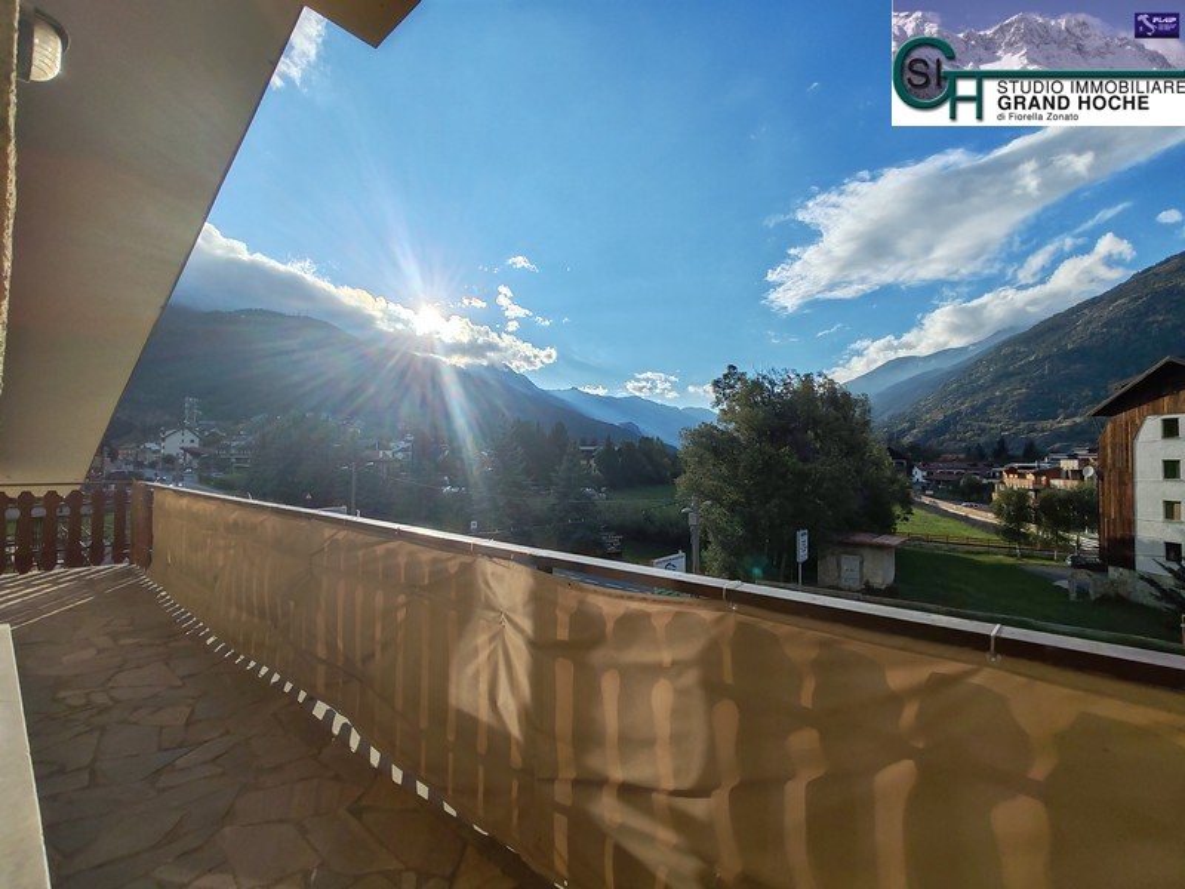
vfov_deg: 78.1
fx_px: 548
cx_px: 592
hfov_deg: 94.5
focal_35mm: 16
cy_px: 444
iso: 50
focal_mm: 1.96
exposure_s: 1/2100
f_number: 2.2
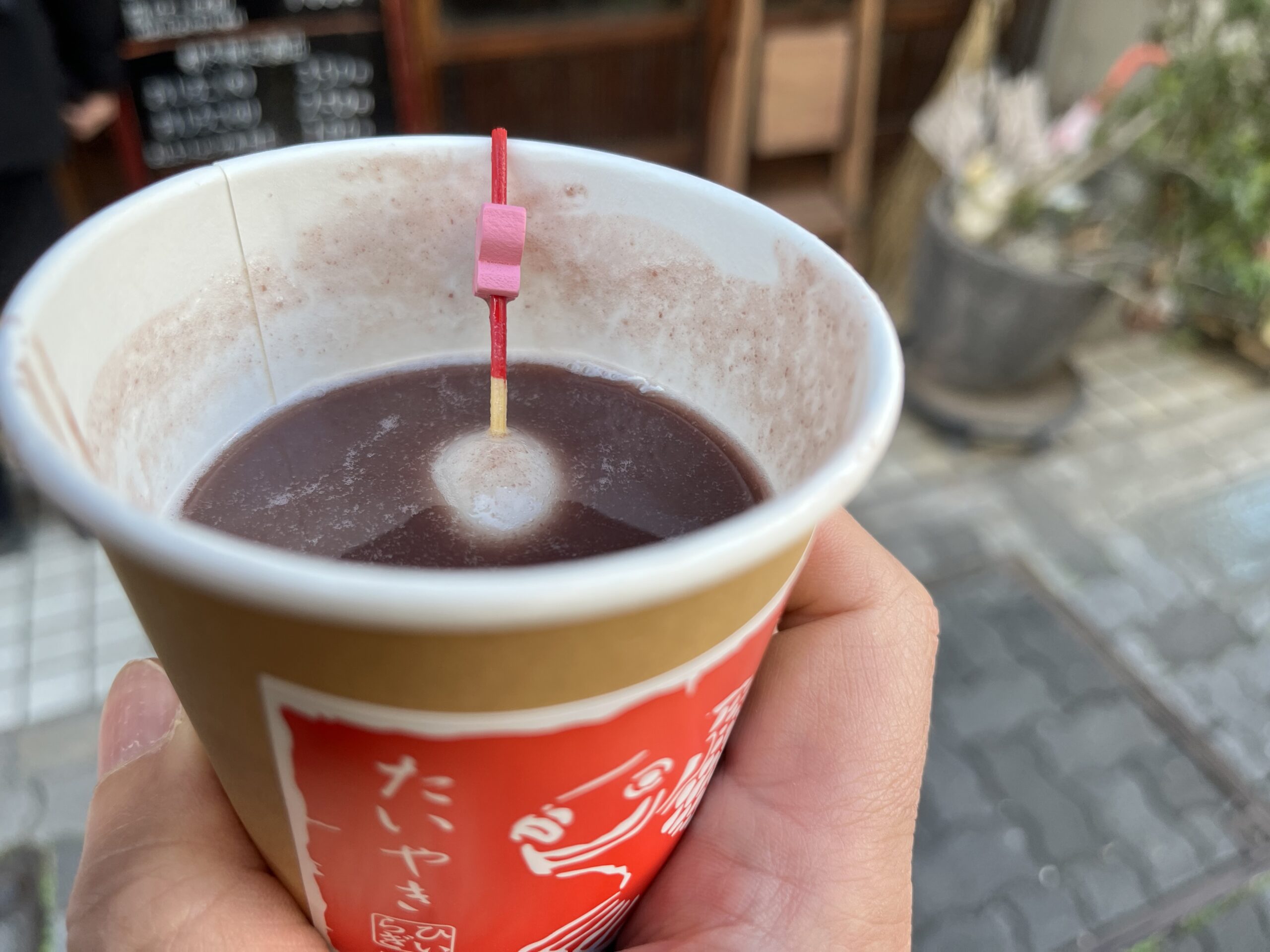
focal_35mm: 26
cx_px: 635
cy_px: 476
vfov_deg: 53.1
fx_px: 954
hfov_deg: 67.3
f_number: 1.6
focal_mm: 5.1
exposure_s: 1/125
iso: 32
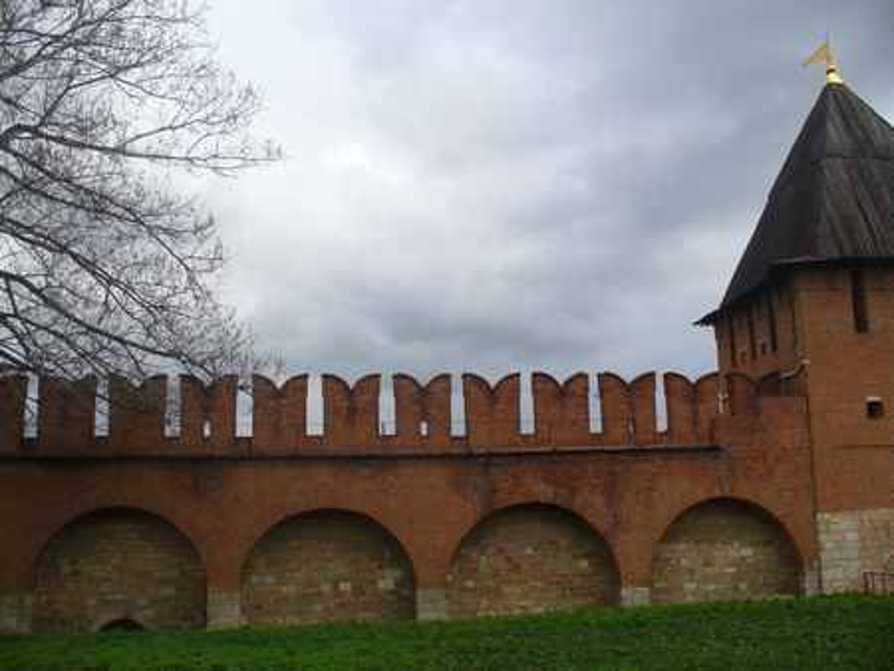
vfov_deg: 38.7
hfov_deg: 50.1
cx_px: 447
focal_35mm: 37
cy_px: 336
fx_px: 956
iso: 80
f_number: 5.6
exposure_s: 1/320
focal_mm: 6.1
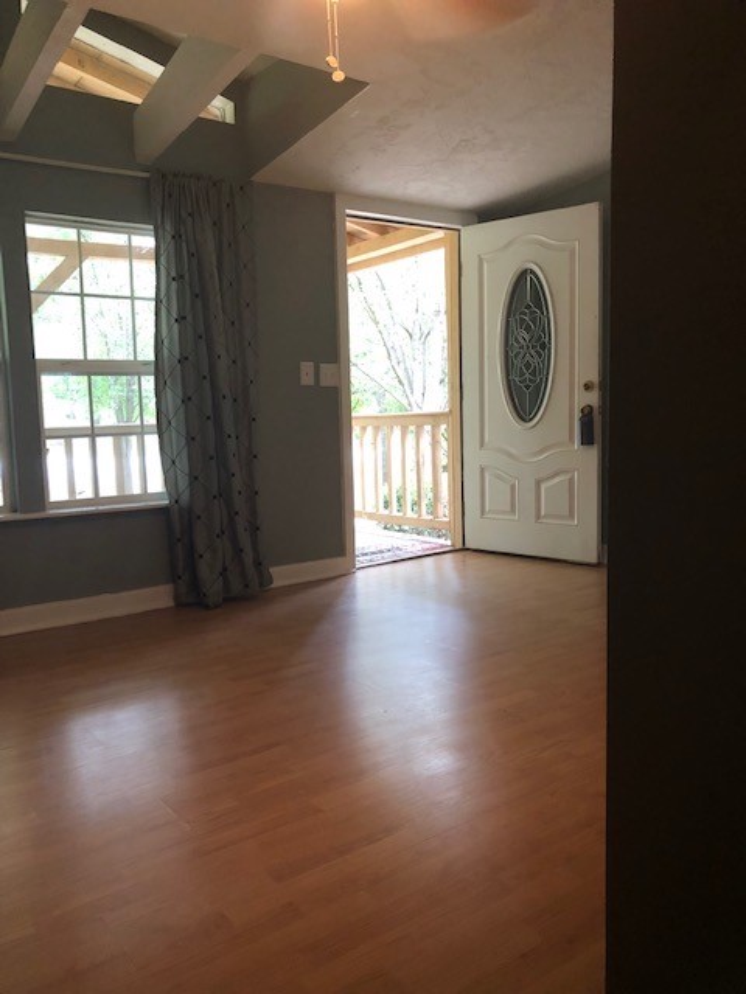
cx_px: 373
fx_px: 805
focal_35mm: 28
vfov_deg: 63.4
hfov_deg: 49.7
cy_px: 497
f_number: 1.8
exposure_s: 1/9
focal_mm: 3.99
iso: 100
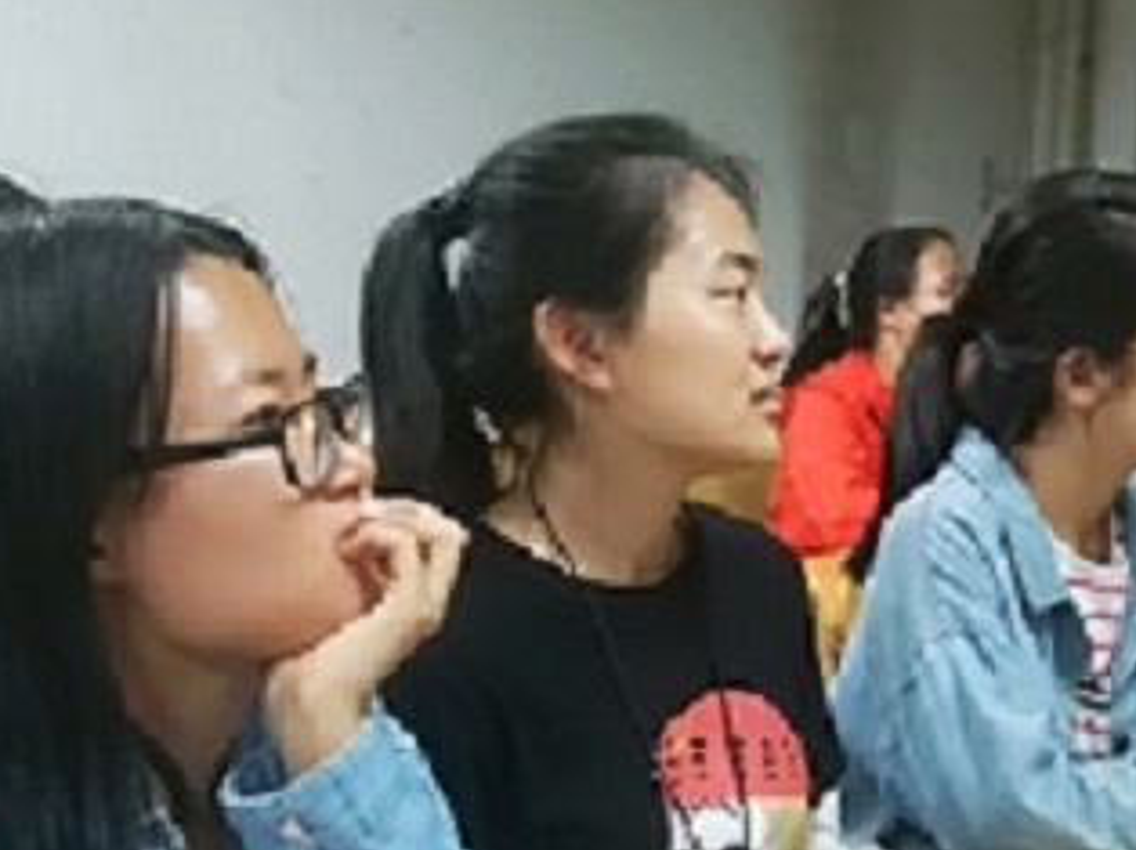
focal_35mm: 53
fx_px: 1738
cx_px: 763
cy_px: 561
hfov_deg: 35.8
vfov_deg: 27.3
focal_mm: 3.83
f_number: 2.2
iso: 400
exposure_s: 1/25
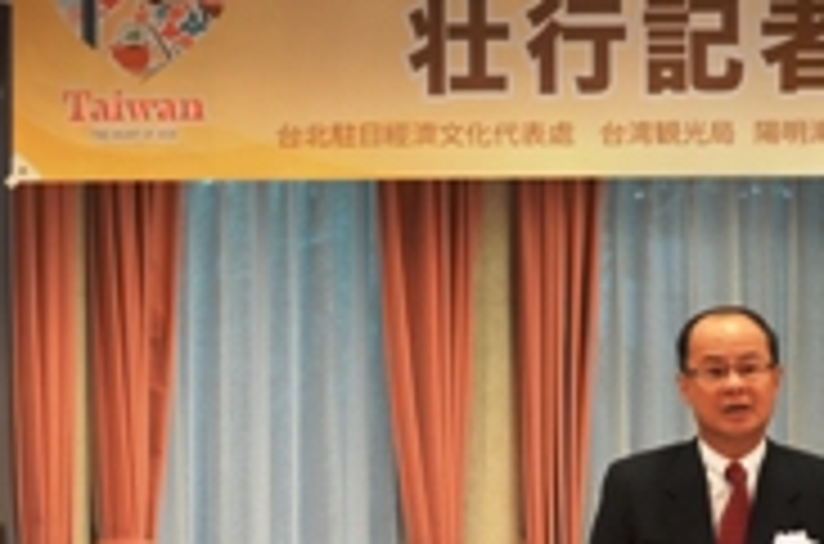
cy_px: 441
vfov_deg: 7.9
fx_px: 3950
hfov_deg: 11.9
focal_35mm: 173
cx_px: 628
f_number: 5.6
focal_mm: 50
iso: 400
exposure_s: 1/25
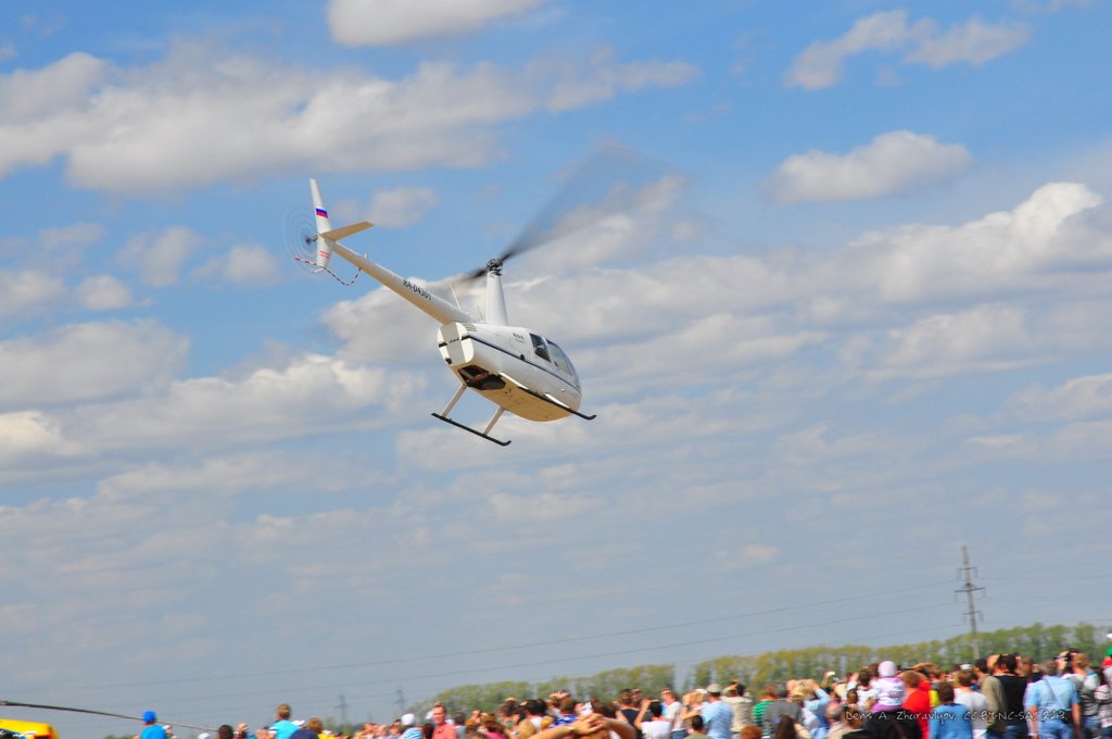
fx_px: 5784
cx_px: 556
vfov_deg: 7.3
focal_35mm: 188
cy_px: 370
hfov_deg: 11.0
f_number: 13
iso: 200
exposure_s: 1/80
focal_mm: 125
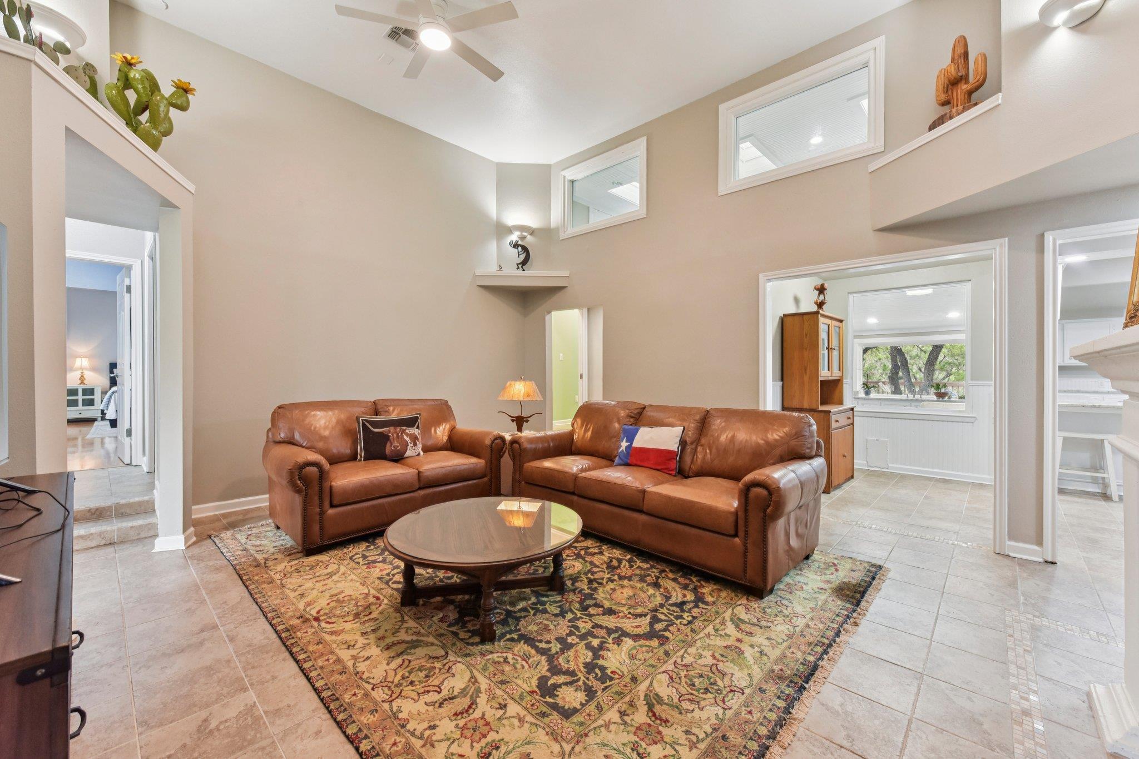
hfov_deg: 104.3
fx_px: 443
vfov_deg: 81.2
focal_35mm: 14
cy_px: 380
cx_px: 570
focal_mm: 14
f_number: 8
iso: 1100
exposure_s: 1/15
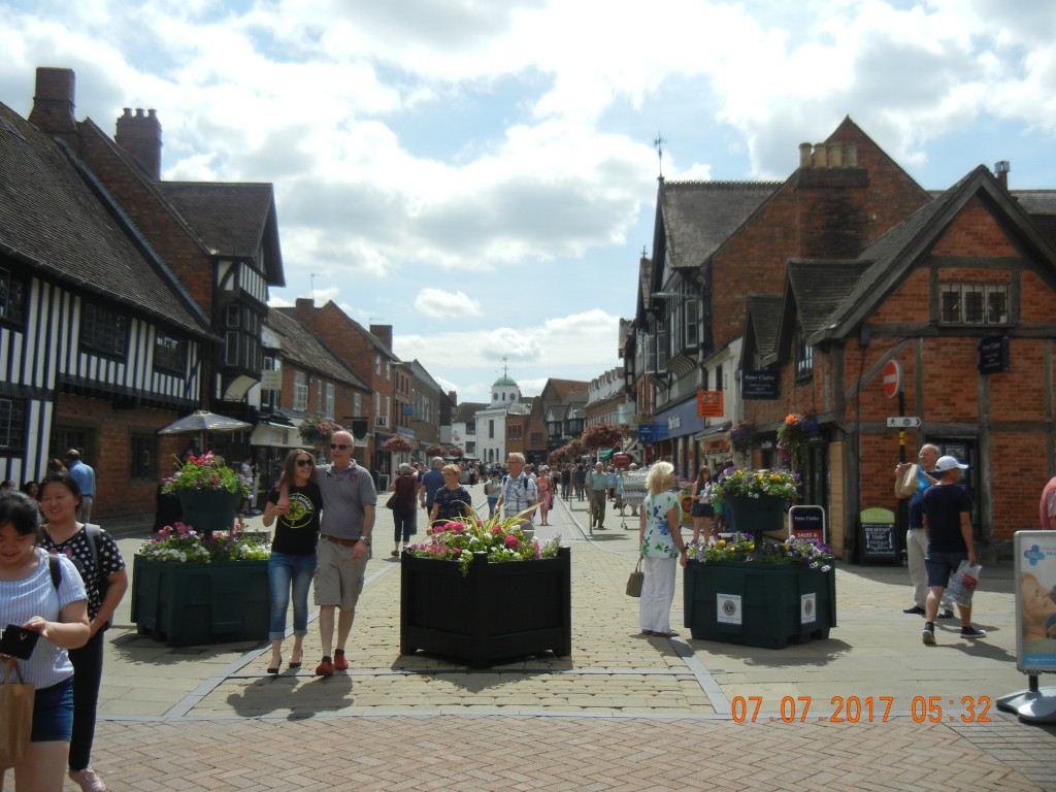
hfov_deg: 54.0
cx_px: 528
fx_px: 1037
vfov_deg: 41.8
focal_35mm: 34
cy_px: 396
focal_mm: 6.2
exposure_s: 1/536
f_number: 7.2
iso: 160
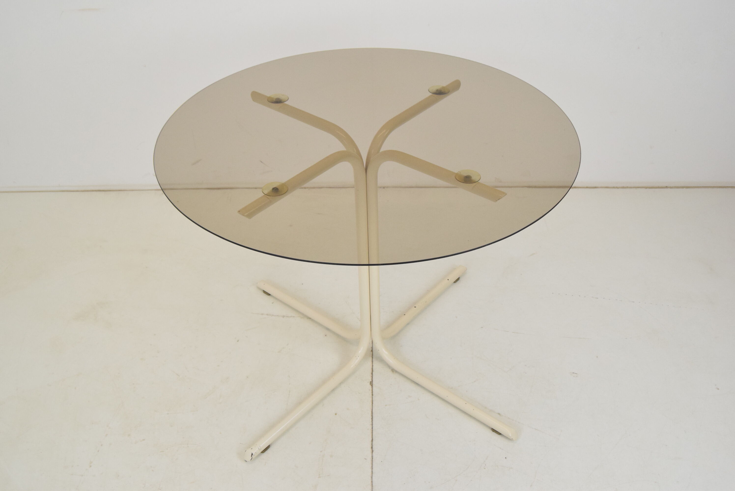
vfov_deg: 38.4
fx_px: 705
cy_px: 246
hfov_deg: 55.1
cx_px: 368
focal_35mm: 34
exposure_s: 1/200
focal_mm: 23
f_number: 7.1
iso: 1600
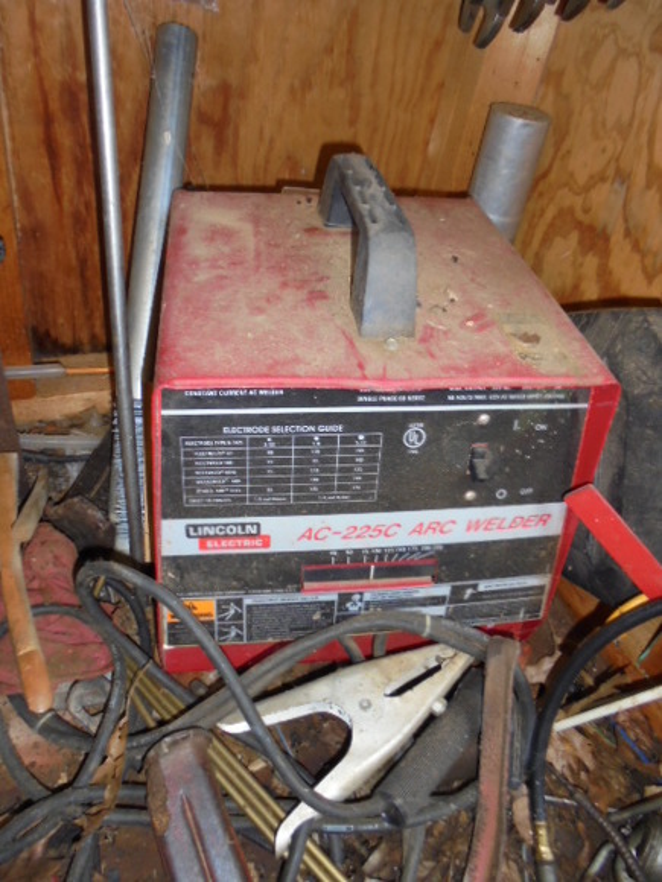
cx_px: 331
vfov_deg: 67.3
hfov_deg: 53.1
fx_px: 663
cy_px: 441
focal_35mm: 26
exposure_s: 1/30
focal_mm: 4.6
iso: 200
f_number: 3.5
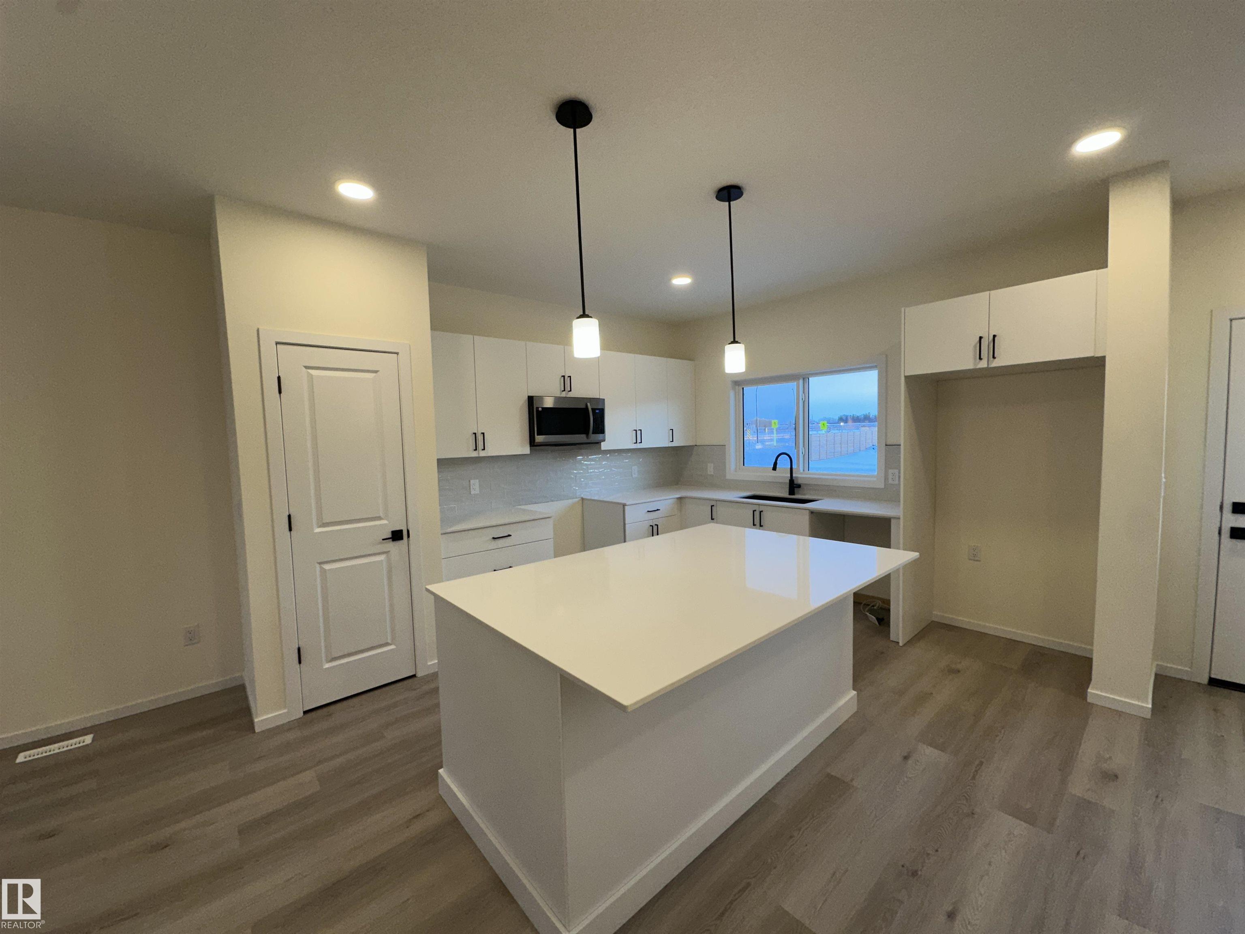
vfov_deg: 85.7
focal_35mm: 14
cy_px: 467
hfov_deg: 102.1
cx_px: 622
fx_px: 504
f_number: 2.2
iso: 80
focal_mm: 2.22
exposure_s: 1/120
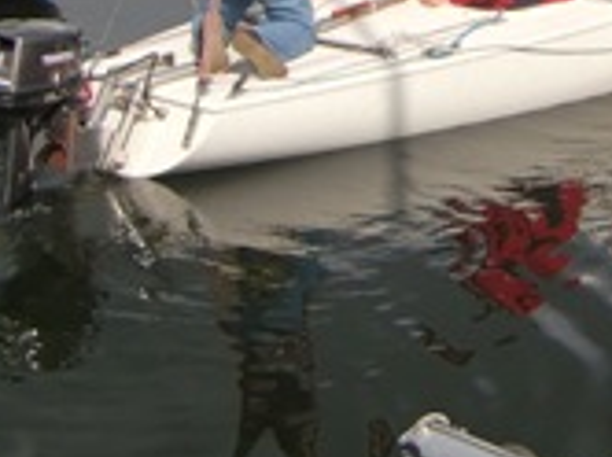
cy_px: -199
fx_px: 1907
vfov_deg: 13.0
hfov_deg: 17.8
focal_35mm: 108
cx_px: 597
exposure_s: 1/320
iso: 64
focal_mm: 4.9
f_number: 7
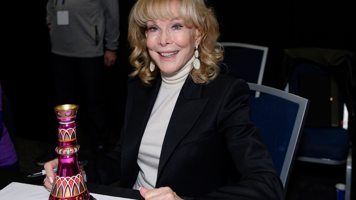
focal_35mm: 38
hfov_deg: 52.6
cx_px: 154
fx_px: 359
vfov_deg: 31.2
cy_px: 105
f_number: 4.5
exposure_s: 1/400
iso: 1000
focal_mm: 32
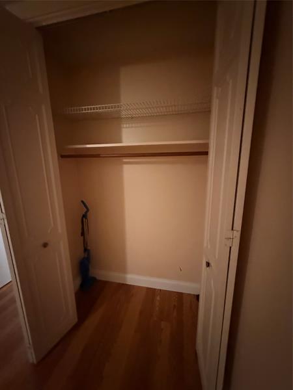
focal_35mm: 14
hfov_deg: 85.7
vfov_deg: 102.1
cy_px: 195
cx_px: 146
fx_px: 158
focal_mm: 2.22
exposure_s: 1/30
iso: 1600
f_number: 2.2
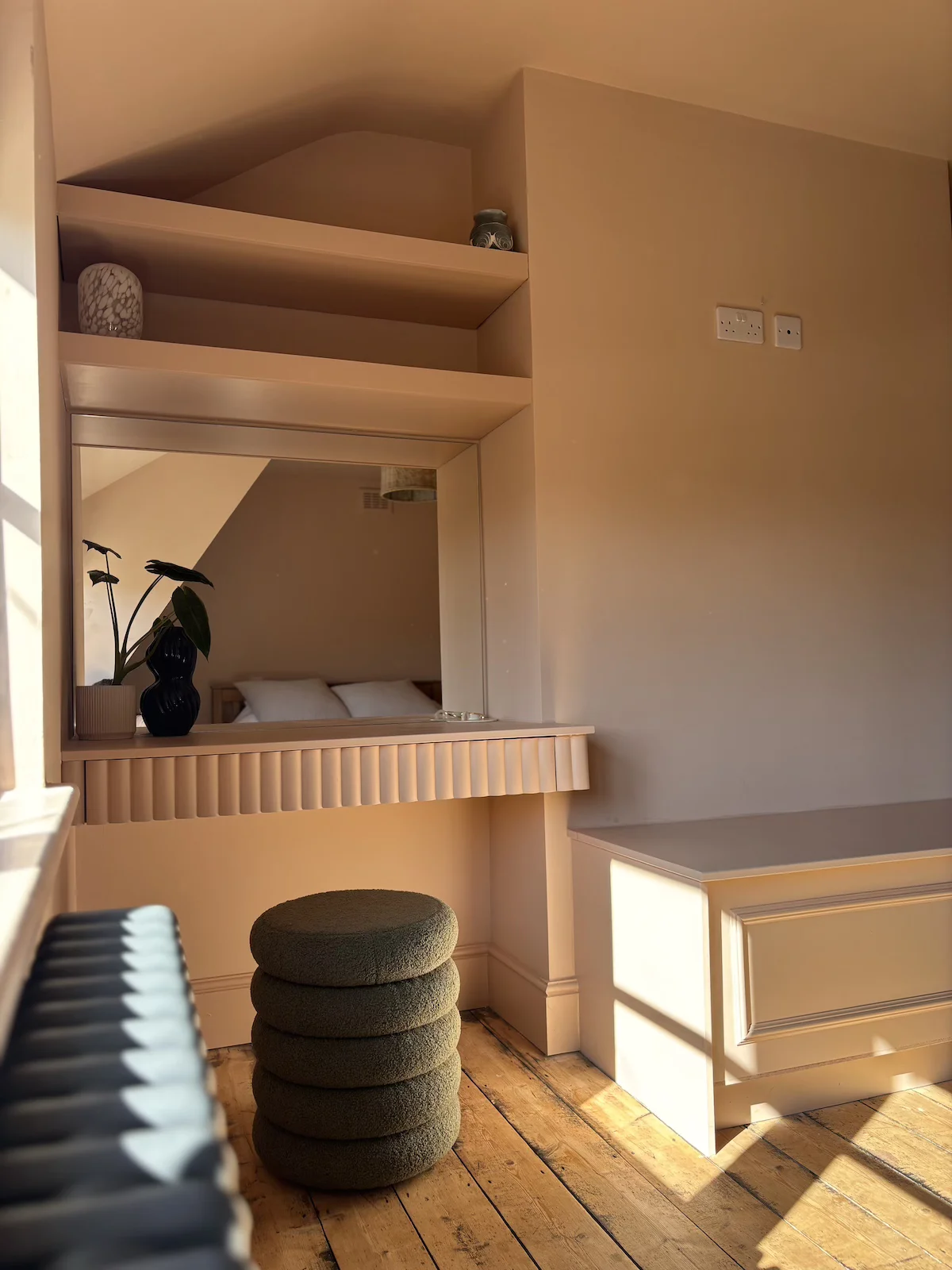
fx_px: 953
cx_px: 476
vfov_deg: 67.3
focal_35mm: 26
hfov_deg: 53.1
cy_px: 635
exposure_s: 1/160
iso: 40
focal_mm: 5.96
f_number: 1.6
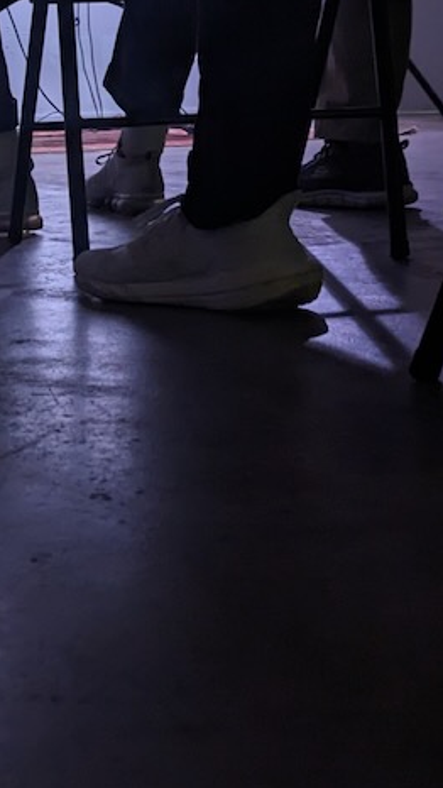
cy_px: 286
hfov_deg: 16.0
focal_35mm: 72
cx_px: -112
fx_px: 1504
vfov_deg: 29.2
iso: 1149
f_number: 1.85
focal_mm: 6.81
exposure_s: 1/23.8
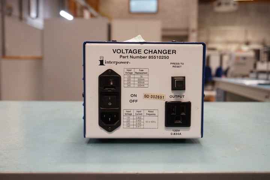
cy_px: 90
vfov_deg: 31.9
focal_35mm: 42
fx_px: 315
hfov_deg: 46.4
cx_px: 135
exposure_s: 1/60
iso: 1000
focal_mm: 28
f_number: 4.5
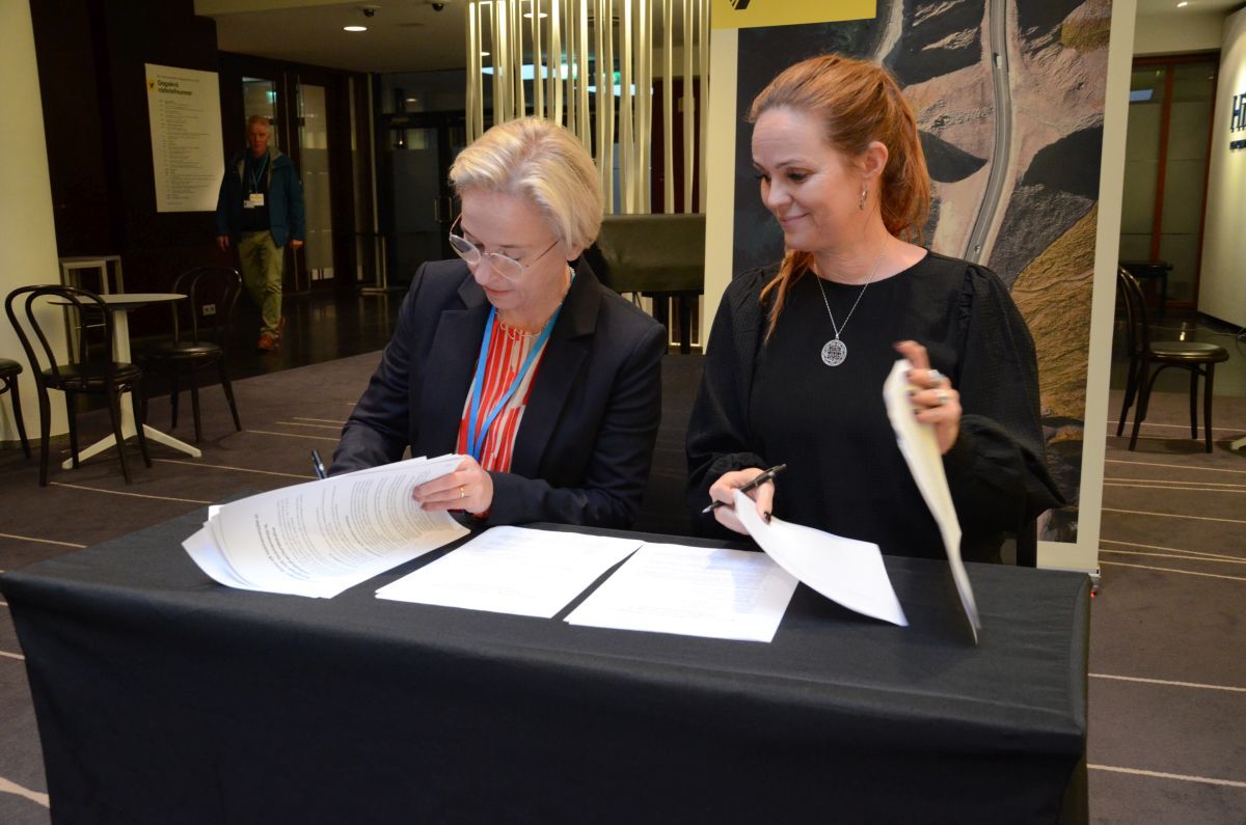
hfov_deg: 57.3
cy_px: 412
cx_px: 623
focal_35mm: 33
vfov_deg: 39.8
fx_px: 1140
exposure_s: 1/60
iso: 2500
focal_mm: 22
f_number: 5
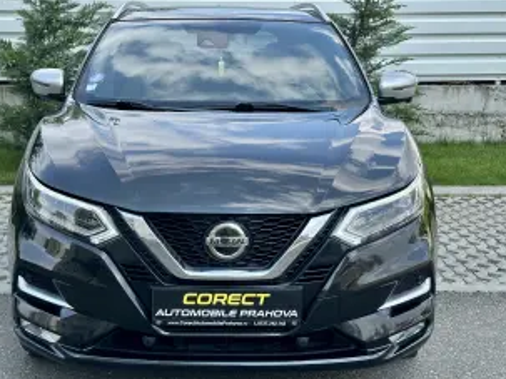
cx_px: 220
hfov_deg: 33.7
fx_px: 833
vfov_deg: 25.6
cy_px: 189
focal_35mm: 57
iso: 64
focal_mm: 6.86
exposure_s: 1/1212
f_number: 1.78
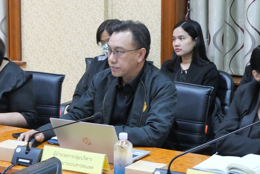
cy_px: 57
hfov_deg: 22.3
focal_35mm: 91
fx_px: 658
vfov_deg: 15.0
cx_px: 112
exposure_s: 1/25
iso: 3200
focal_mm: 23
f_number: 5
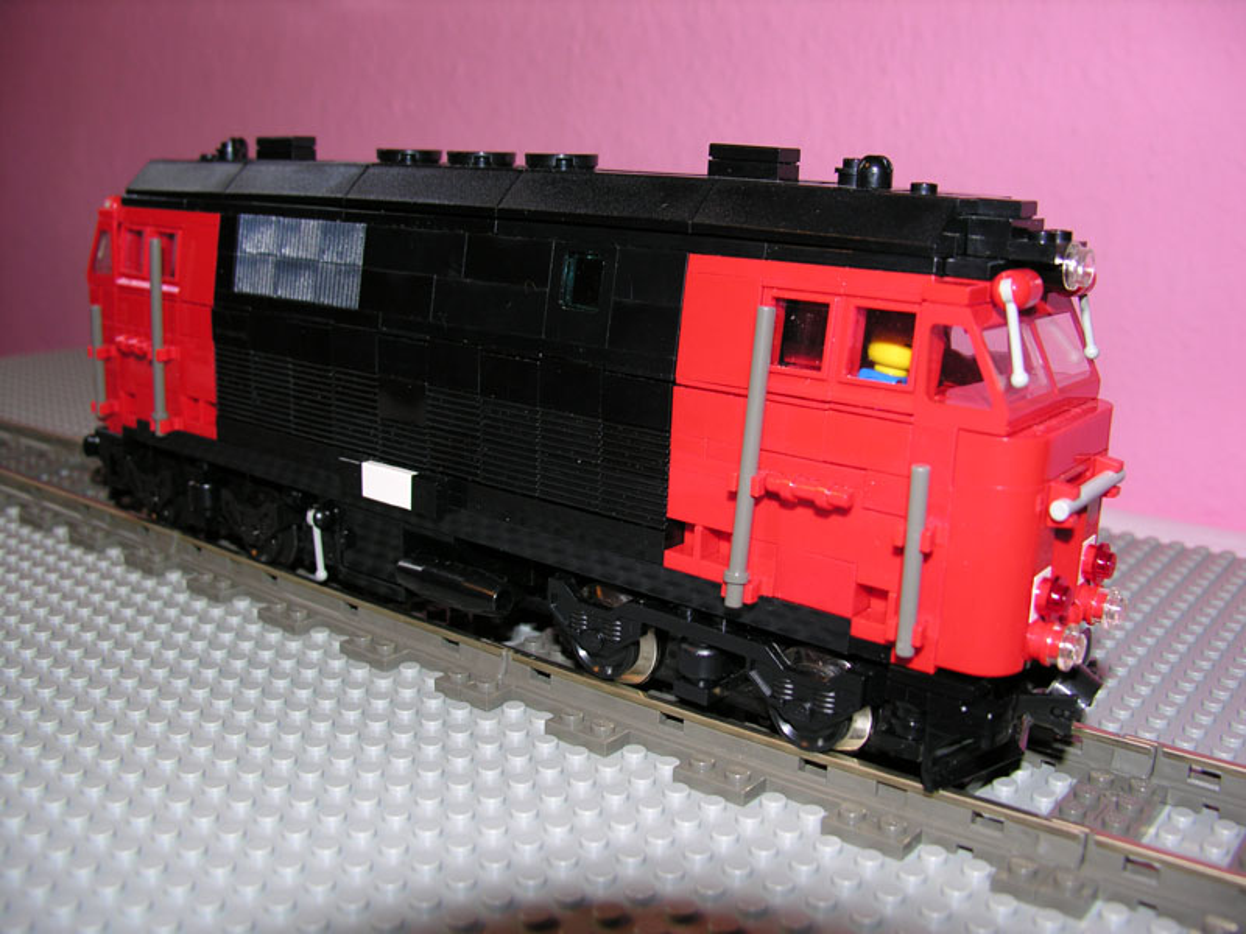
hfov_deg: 52.6
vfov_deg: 40.7
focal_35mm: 35
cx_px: 623
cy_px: 467
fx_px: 1260
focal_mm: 8.9
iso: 50
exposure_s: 1/60.1
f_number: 2.8
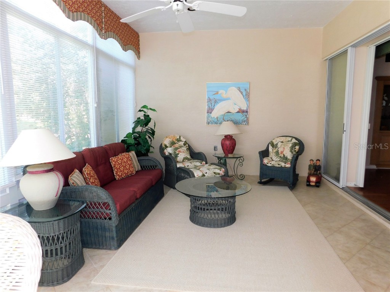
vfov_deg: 58.9
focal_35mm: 23
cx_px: 195
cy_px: 146
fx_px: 259
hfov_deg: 73.9
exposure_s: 1/50
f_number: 3
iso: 125
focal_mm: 4
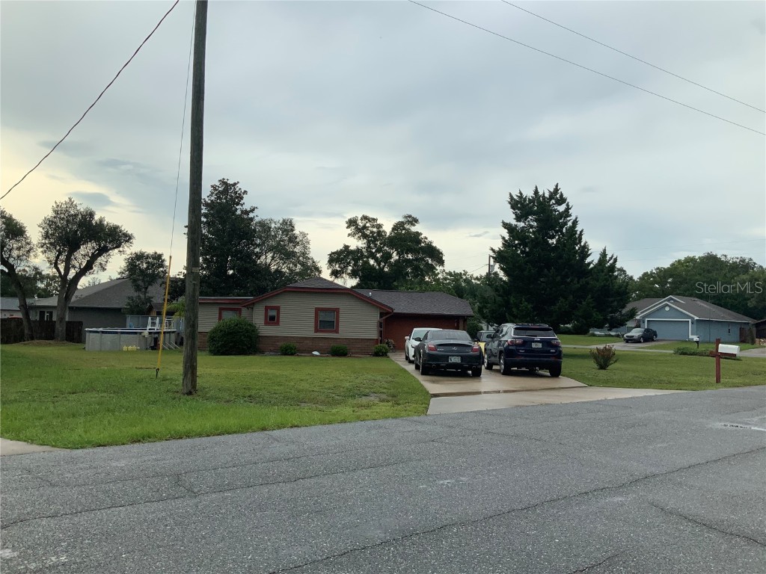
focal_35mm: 29
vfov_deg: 48.2
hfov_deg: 61.7
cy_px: 287
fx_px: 642
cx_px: 383
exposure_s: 1/792
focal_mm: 3
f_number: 1.8
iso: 16
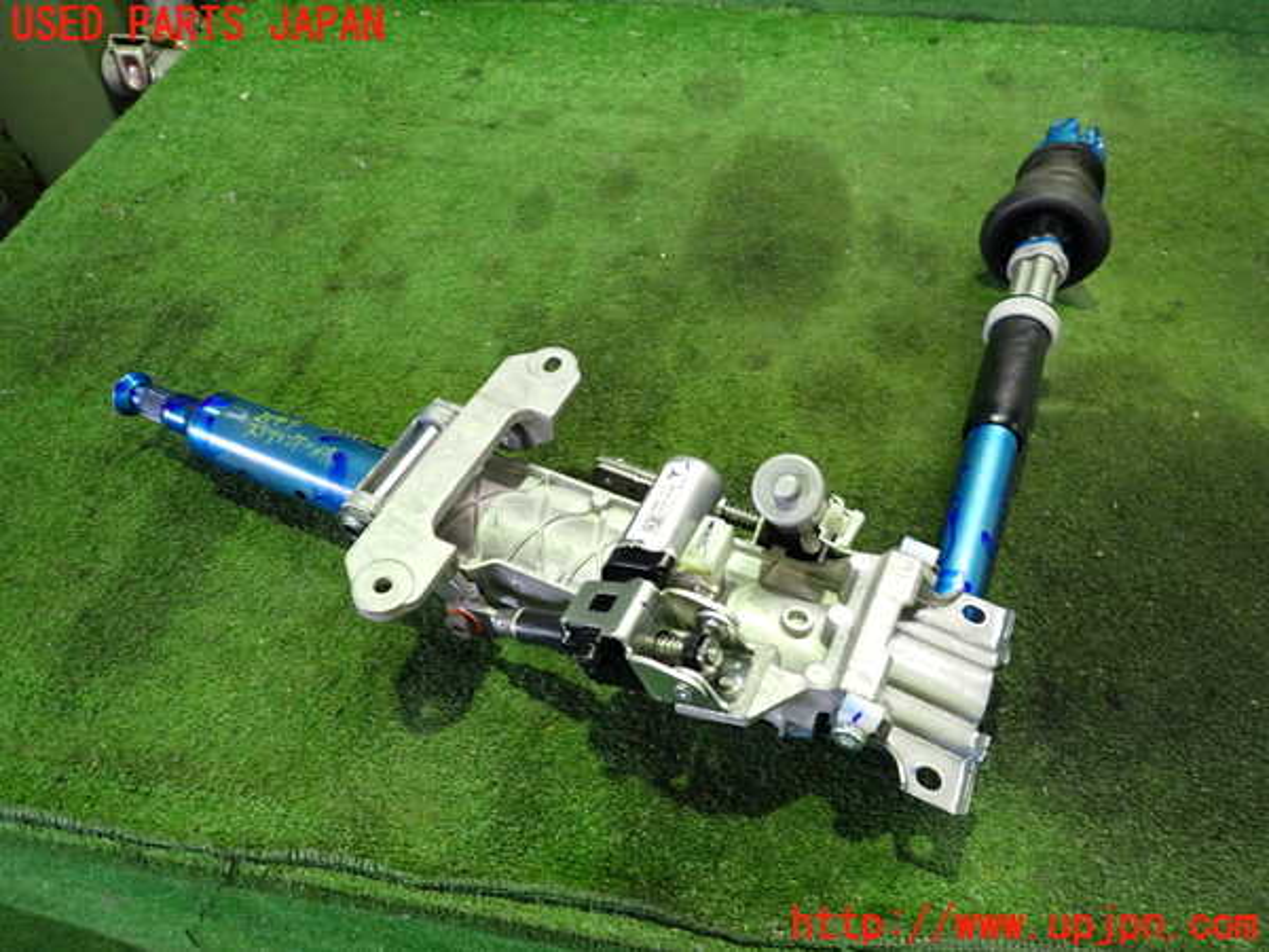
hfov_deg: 69.4
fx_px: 916
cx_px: 634
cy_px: 476
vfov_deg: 54.9
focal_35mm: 25
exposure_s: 1/50
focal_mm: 4.5
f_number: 2
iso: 800
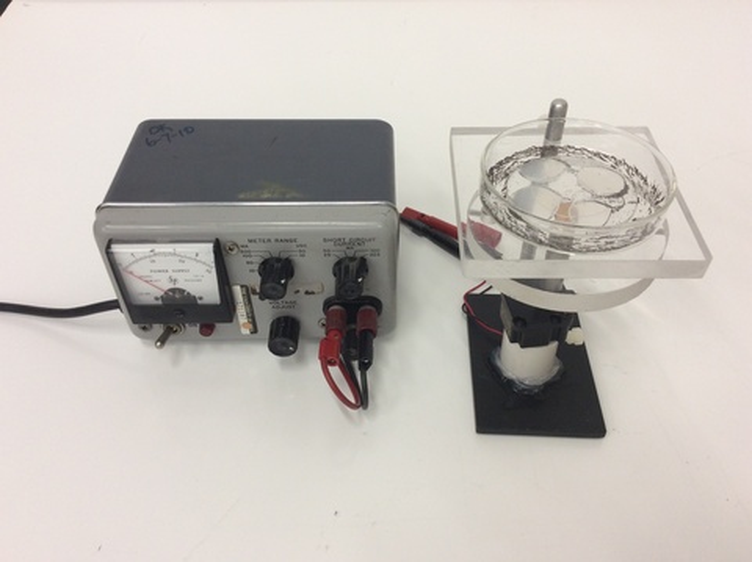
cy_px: 281
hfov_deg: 56.9
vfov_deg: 44.1
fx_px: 694
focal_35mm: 32
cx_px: 376
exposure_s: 1/24
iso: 50
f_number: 2.4
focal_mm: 3.3
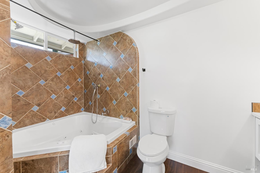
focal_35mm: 14
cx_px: 130
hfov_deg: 104.3
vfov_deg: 81.2
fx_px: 101
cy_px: 86
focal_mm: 14
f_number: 7.1
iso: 320
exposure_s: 1/1.67
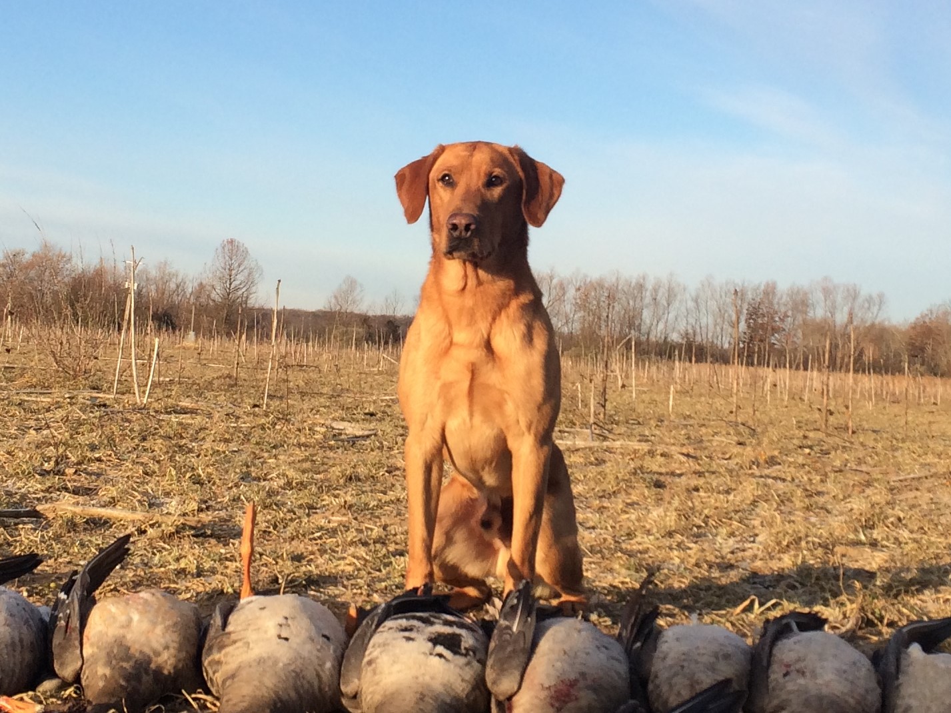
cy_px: 356
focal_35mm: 29
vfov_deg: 48.2
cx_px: 476
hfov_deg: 61.7
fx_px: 797
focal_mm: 4.15
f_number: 2.2
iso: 32
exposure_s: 1/1466
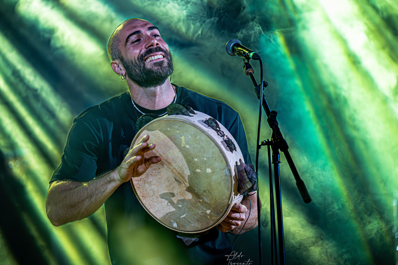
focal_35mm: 216
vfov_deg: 6.4
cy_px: 133
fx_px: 2388
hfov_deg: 9.5
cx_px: 198
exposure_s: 1/320
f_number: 2.8
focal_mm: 200
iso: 4000
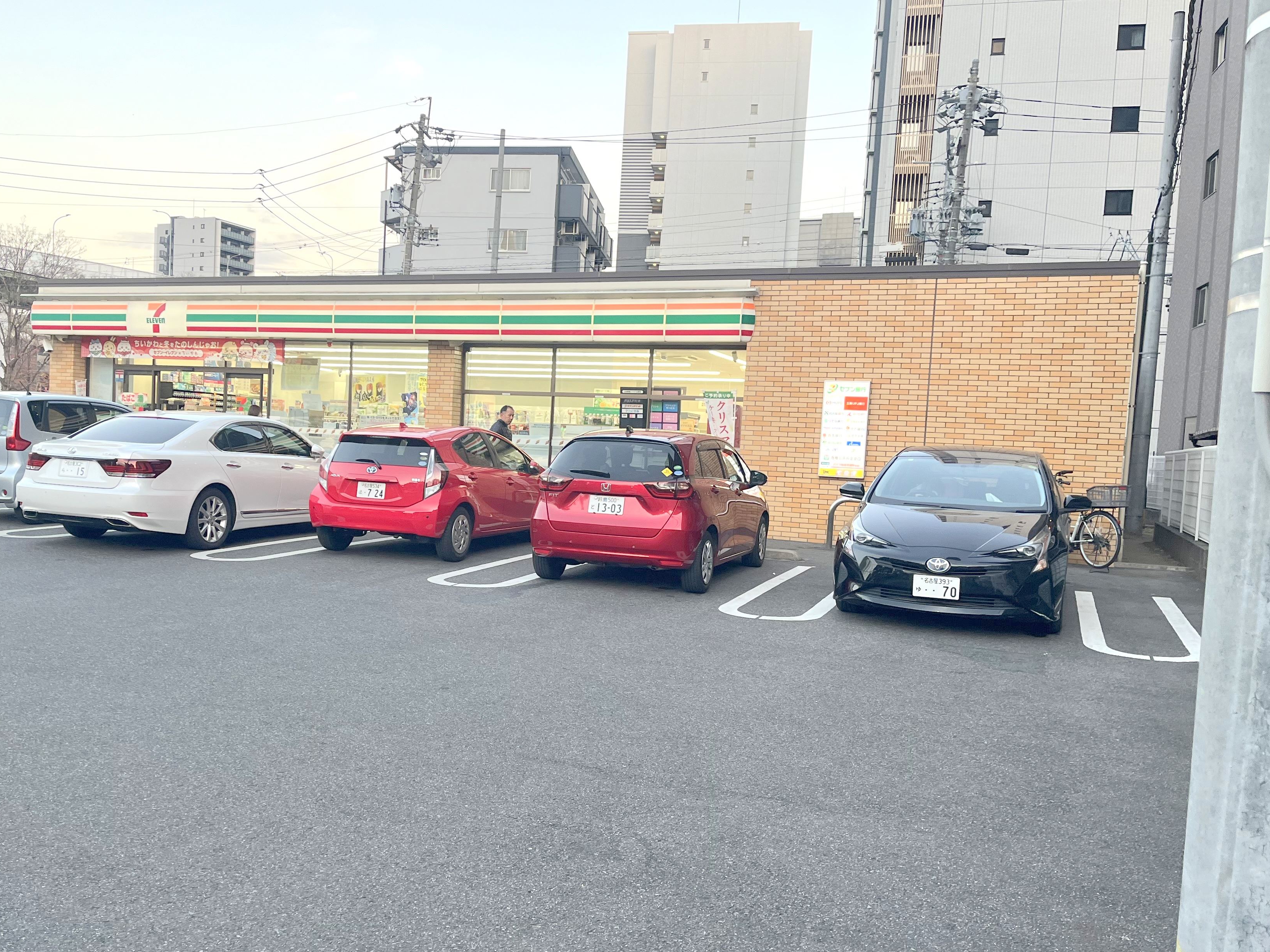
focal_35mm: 32
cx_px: 498
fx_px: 1174
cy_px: 517
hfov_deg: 56.3
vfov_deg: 44.1
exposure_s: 1/121
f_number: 1.6
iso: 80
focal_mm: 5.1
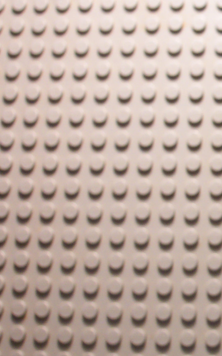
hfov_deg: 16.1
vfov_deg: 27.5
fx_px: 726
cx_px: 317
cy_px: 175
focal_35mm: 75
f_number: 2.8
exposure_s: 1/60
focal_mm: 7.5
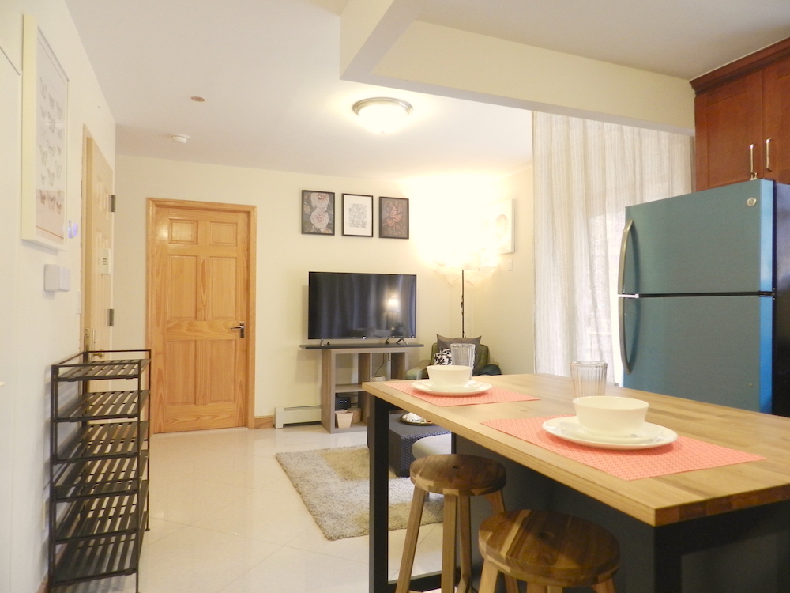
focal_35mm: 23
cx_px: 395
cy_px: 296
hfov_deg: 73.9
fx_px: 525
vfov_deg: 58.9
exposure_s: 1/20
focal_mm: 4
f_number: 3.4
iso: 400
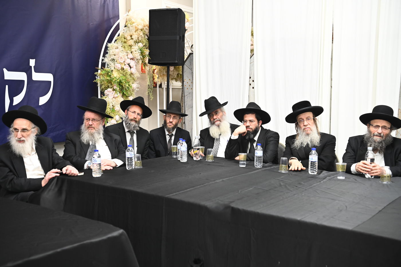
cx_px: 200
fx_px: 468
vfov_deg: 31.9
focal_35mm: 42
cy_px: 134
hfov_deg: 46.4
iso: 2000
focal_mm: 42
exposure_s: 1/160
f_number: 4
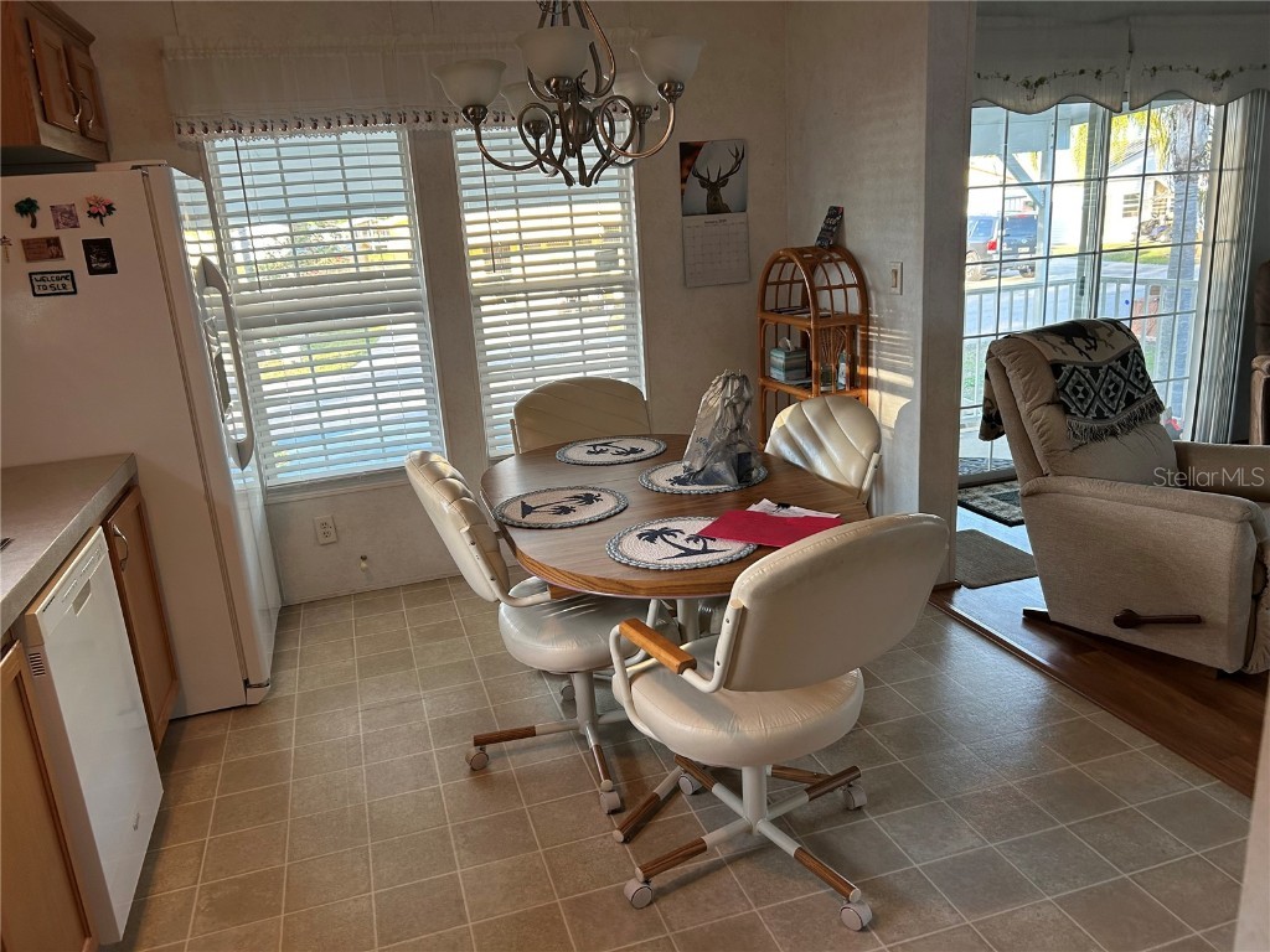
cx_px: 635
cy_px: 476
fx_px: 954
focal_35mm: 26
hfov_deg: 67.3
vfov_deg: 53.1
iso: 100
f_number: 1.5
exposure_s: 1/120
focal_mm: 5.7
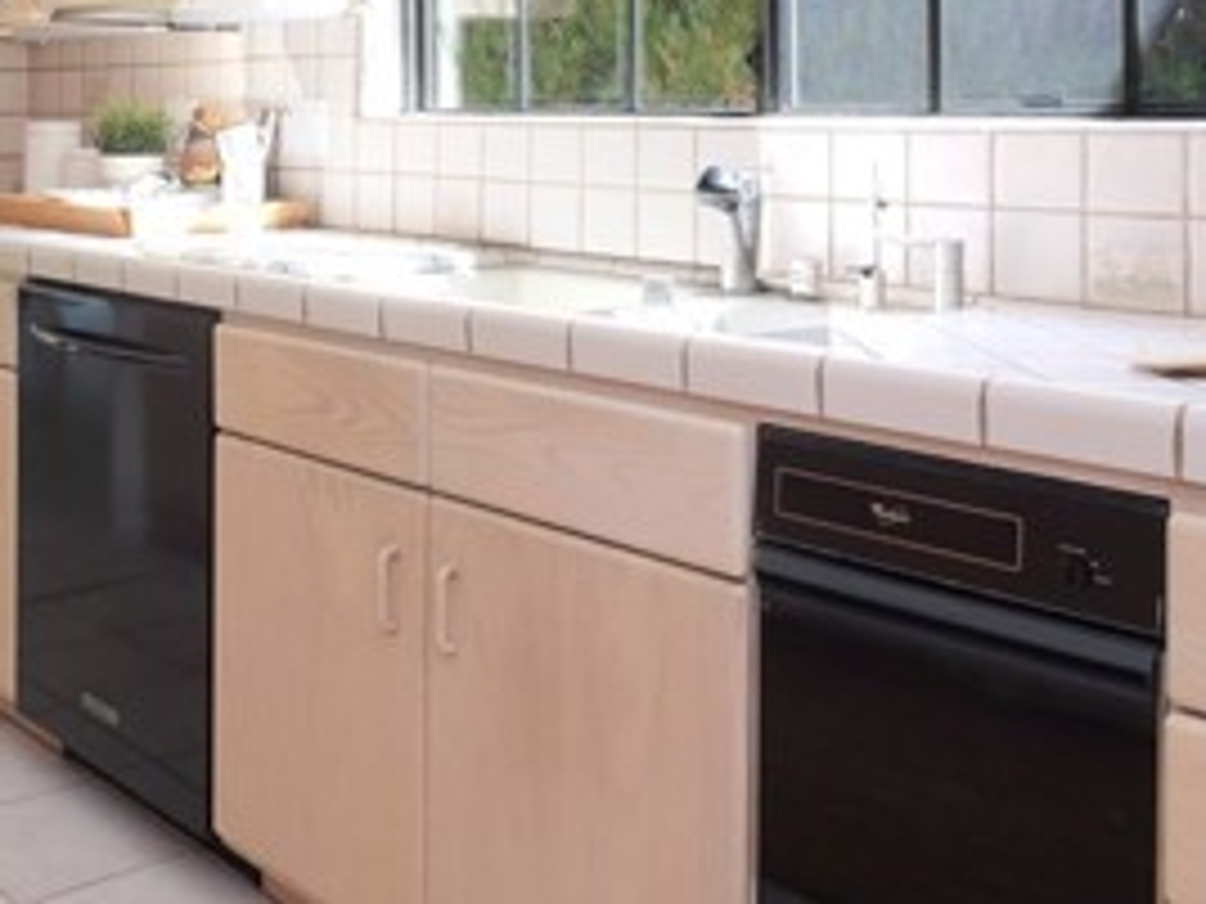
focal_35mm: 43
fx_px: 1498
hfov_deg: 41.7
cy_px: 117
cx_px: 216
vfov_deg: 32.2
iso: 3200
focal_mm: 9
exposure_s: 1/100
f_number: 8
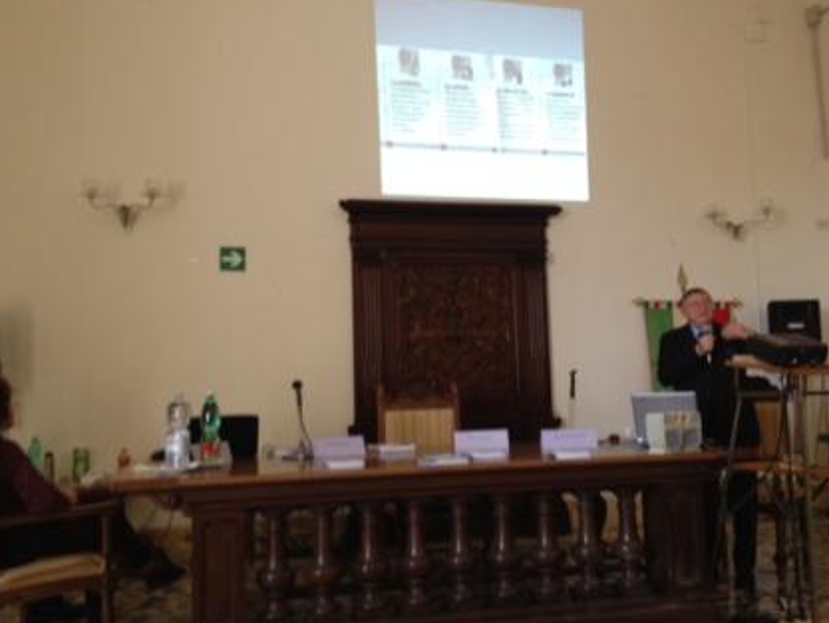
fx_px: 1006
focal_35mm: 42
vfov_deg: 34.4
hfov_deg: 44.7
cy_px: 302
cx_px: 445
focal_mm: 4.28
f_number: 2.4
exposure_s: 1/20
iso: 100
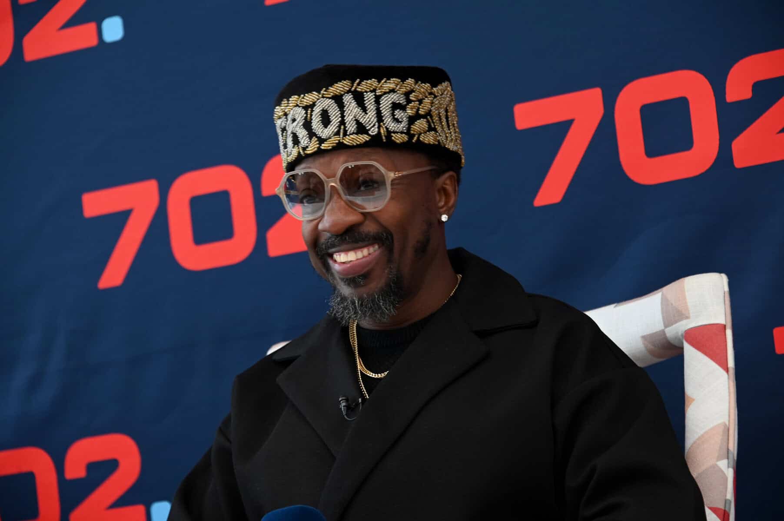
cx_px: 392
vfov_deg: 9.4
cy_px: 260
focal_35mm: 145
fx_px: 3155
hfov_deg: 14.2
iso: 800
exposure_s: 1/60
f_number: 5.6
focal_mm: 145
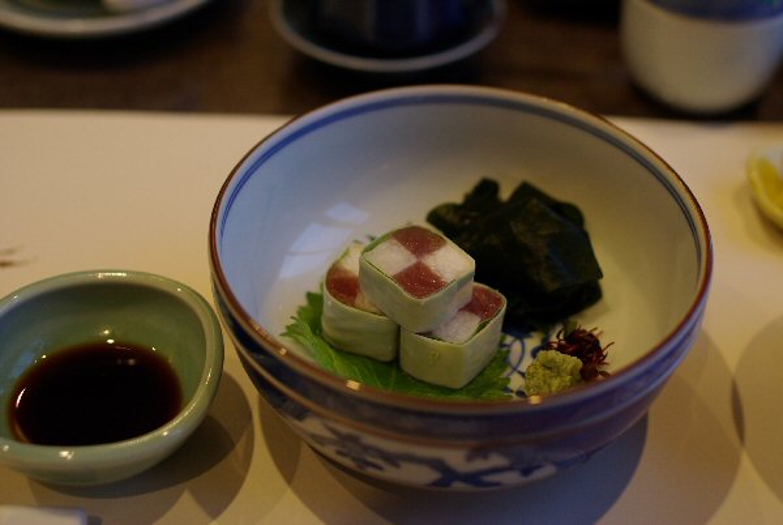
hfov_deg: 37.8
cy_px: 262
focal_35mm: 52
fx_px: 1144
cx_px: 392
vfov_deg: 25.8
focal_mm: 35
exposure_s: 1/20
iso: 200
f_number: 2.8
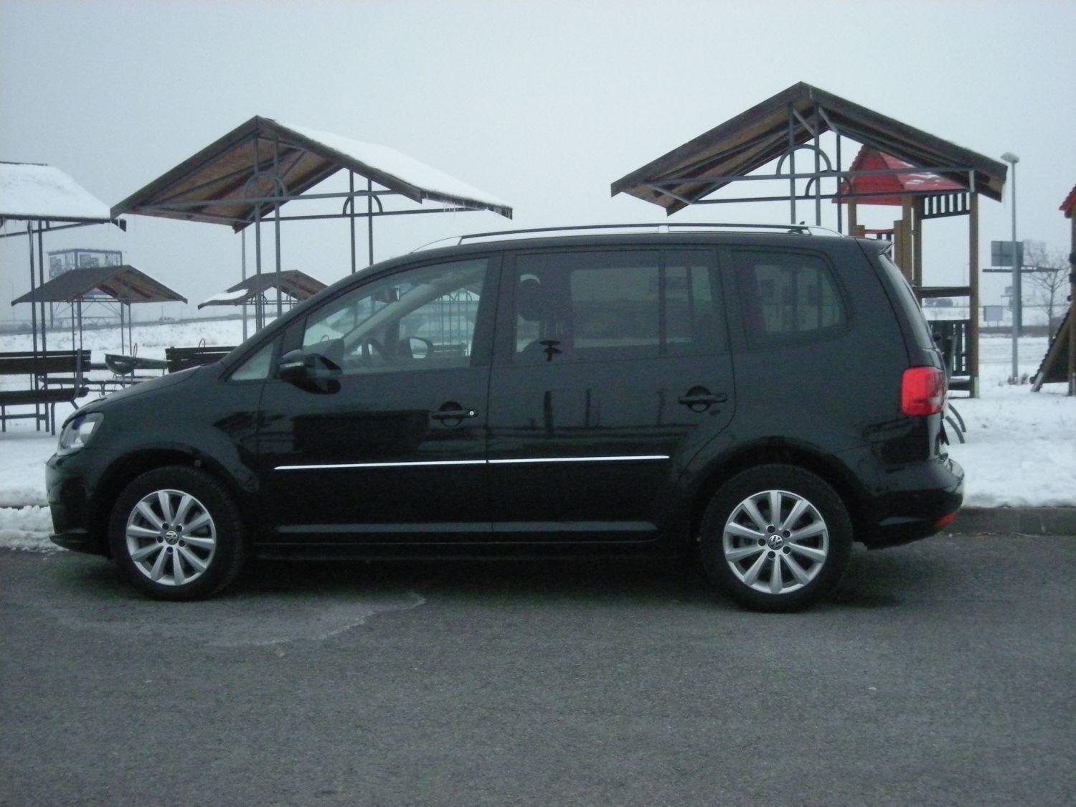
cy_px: 404
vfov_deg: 29.7
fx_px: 1523
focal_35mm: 49
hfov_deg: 38.9
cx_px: 538
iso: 800
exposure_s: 1/648
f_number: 6.4
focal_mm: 7.9
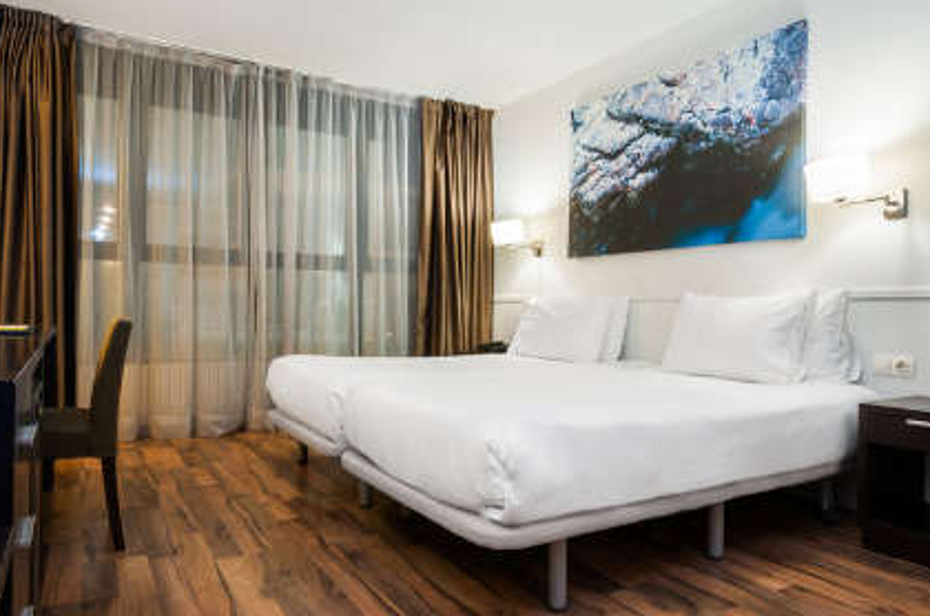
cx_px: 450
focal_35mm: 24
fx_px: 619
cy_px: 295
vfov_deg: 52.9
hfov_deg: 73.8
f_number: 11
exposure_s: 1.6
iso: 200
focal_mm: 14
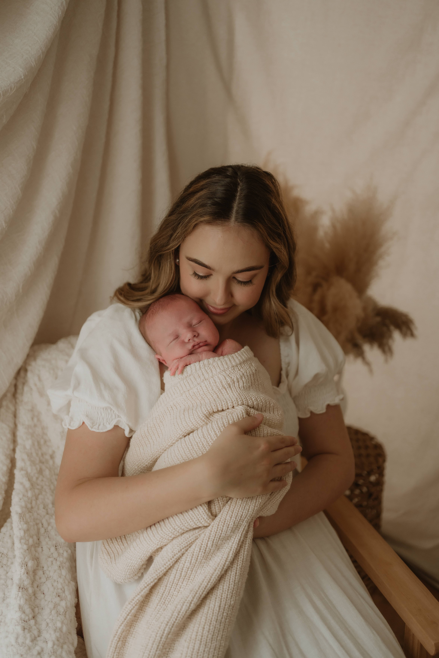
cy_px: 329
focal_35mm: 35
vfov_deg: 54.4
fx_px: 640
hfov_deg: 37.9
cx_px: 220
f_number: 2
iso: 500
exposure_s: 1/1000
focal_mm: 35
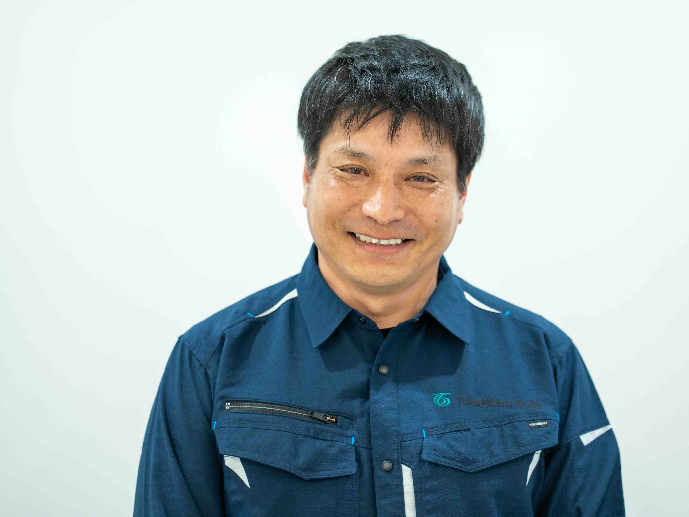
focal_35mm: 92
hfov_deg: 21.3
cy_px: 259
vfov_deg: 16.1
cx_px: 364
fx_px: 1831
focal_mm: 85
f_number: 2.5
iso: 640
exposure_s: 1/200
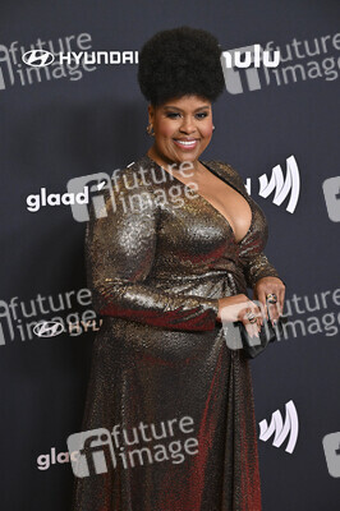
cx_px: 170
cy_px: 256
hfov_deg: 20.9
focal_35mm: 65
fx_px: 922
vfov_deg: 31.0
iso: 4000
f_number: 5.6
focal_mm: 65
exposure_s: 1/250
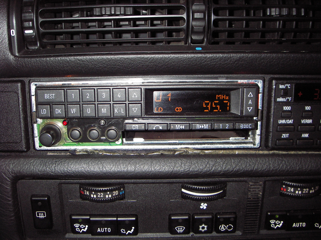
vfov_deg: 37.7
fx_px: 352
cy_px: 120
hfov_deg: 49.0
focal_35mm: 38
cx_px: 160
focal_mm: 6.3
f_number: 3.3
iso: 100
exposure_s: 1/30
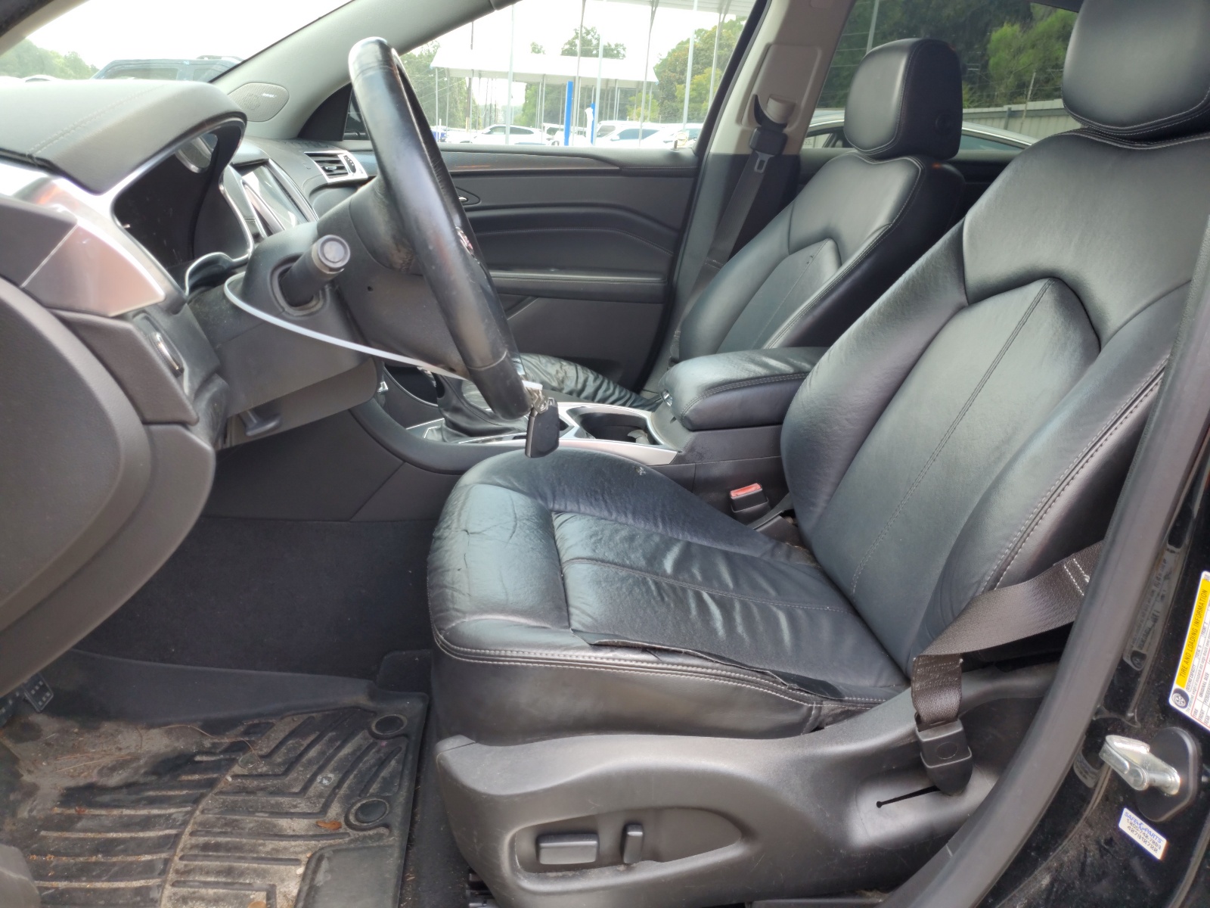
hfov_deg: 67.3
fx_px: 909
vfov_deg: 53.1
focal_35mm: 26
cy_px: 454
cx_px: 605
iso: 50
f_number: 1.5
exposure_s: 1/213
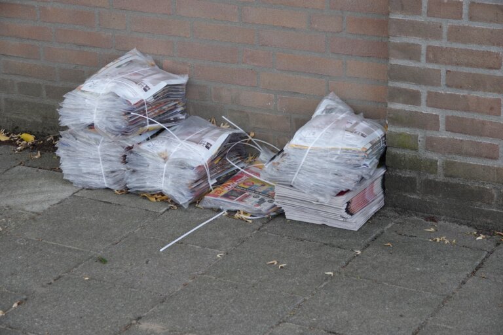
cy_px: 168
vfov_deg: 14.4
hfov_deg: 21.5
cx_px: 252
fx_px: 1327
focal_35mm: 95
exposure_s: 1/160
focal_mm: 34.68
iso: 100
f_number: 3.5
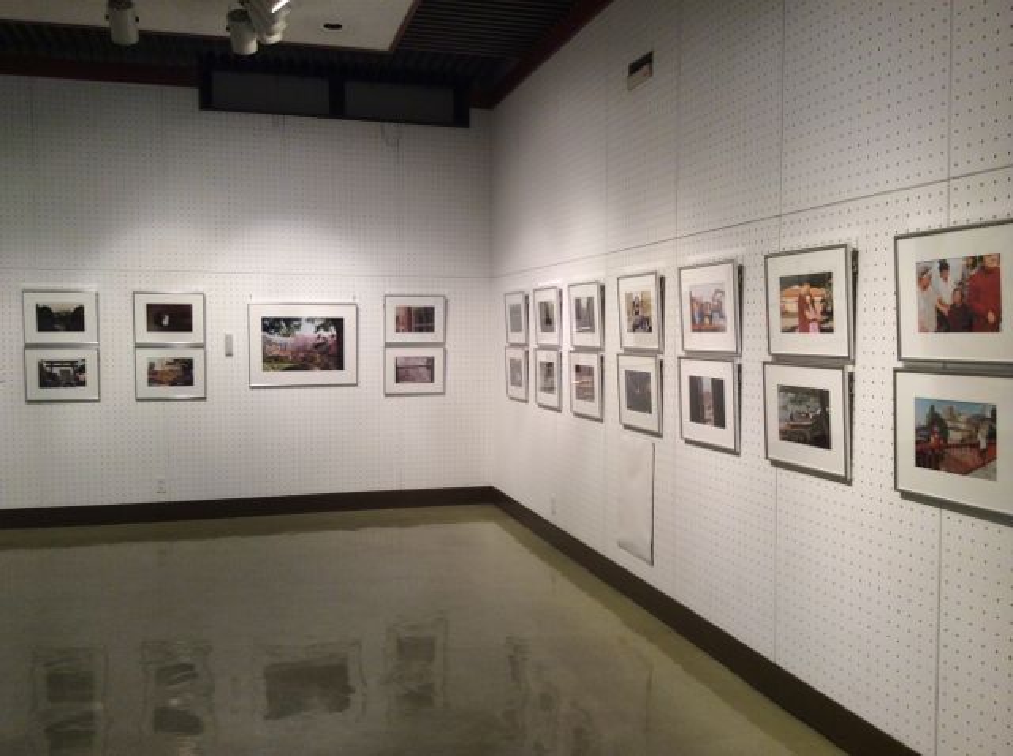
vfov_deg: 42.8
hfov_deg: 55.4
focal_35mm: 33
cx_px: 506
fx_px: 964
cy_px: 378
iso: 64
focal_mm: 3.3
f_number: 2.4
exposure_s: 1/24
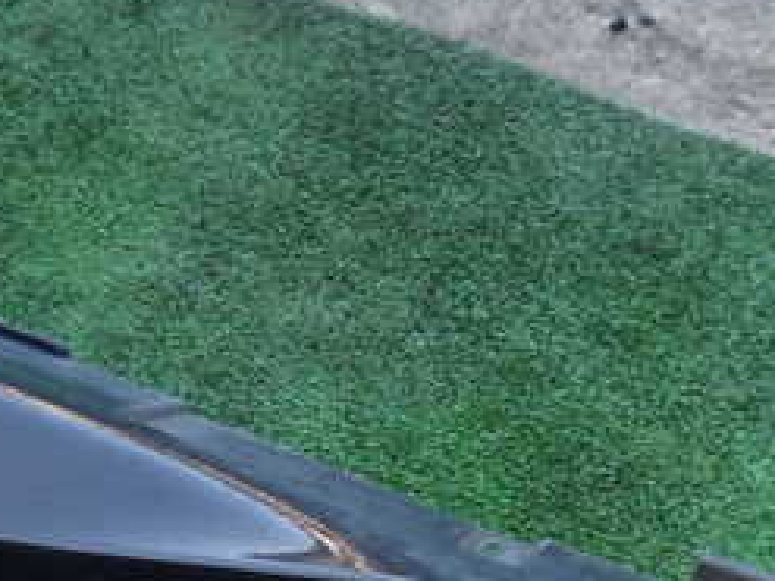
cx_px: 292
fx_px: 1634
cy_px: 660
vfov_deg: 19.2
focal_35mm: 73
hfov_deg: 26.6
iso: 200
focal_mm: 5.4
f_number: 6.3
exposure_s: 1/30
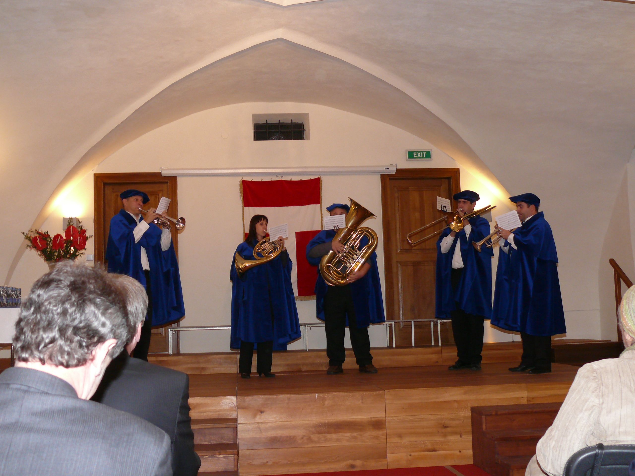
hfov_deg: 43.9
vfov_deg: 33.6
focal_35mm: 43
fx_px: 789
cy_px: 238
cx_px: 318
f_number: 2.8
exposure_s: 1/30
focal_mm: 8.7
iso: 200
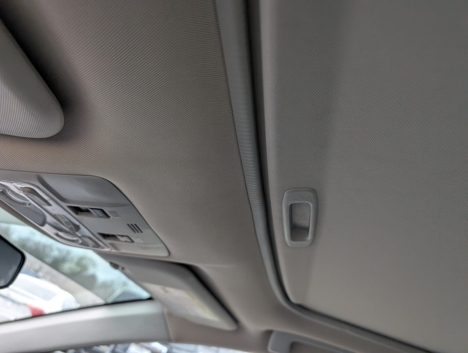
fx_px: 325
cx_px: 234
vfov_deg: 56.9
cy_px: 176
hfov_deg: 71.5
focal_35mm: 24
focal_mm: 6.9
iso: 120
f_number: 1.68
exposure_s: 1/307
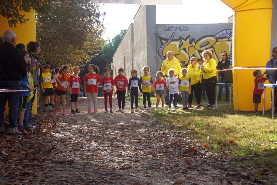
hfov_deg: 37.8
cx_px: 138
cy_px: 92
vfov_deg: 25.8
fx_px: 404
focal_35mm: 52
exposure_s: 1/320
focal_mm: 35
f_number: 4.5
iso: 200
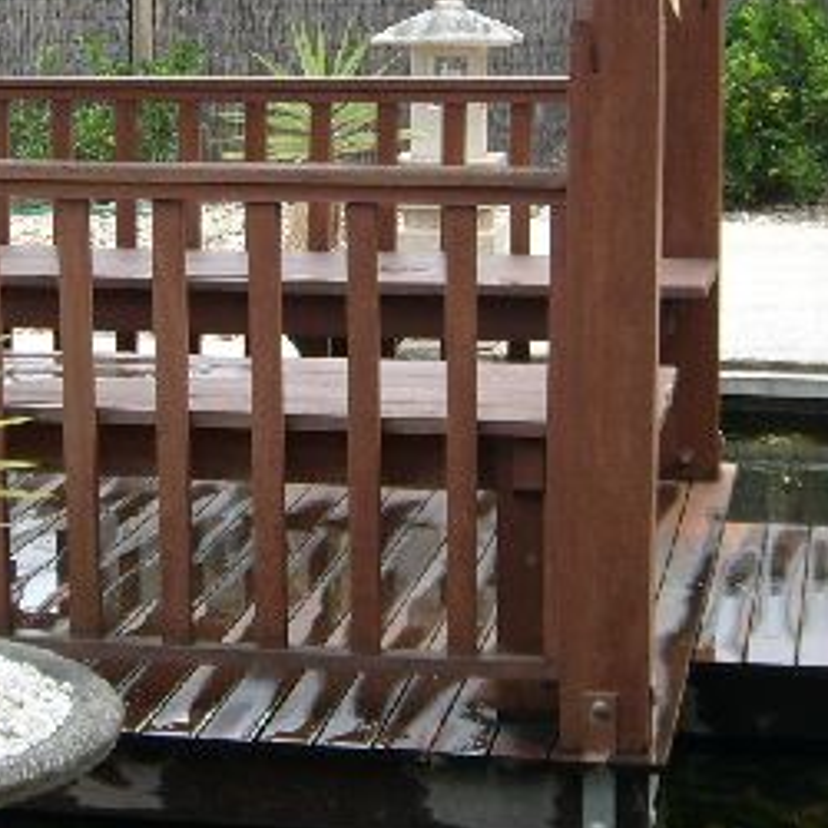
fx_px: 2679
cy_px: 242
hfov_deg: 17.6
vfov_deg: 17.5
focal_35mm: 99
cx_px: 328
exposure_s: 1/250
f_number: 2.8
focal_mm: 5.8
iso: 80
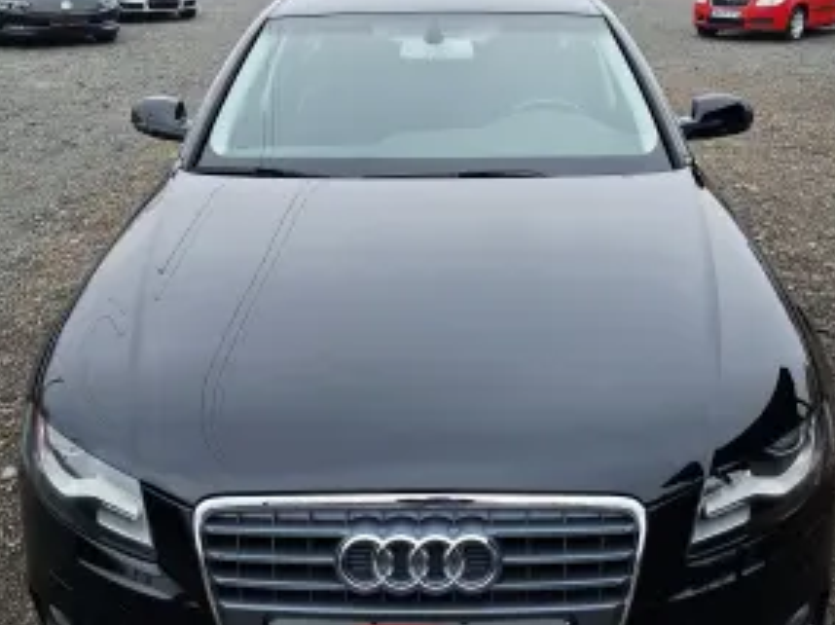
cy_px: 237
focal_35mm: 29
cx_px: 447
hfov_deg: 61.6
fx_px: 699
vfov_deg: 47.7
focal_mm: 5.54
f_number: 1.8
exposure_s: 1/639
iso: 40
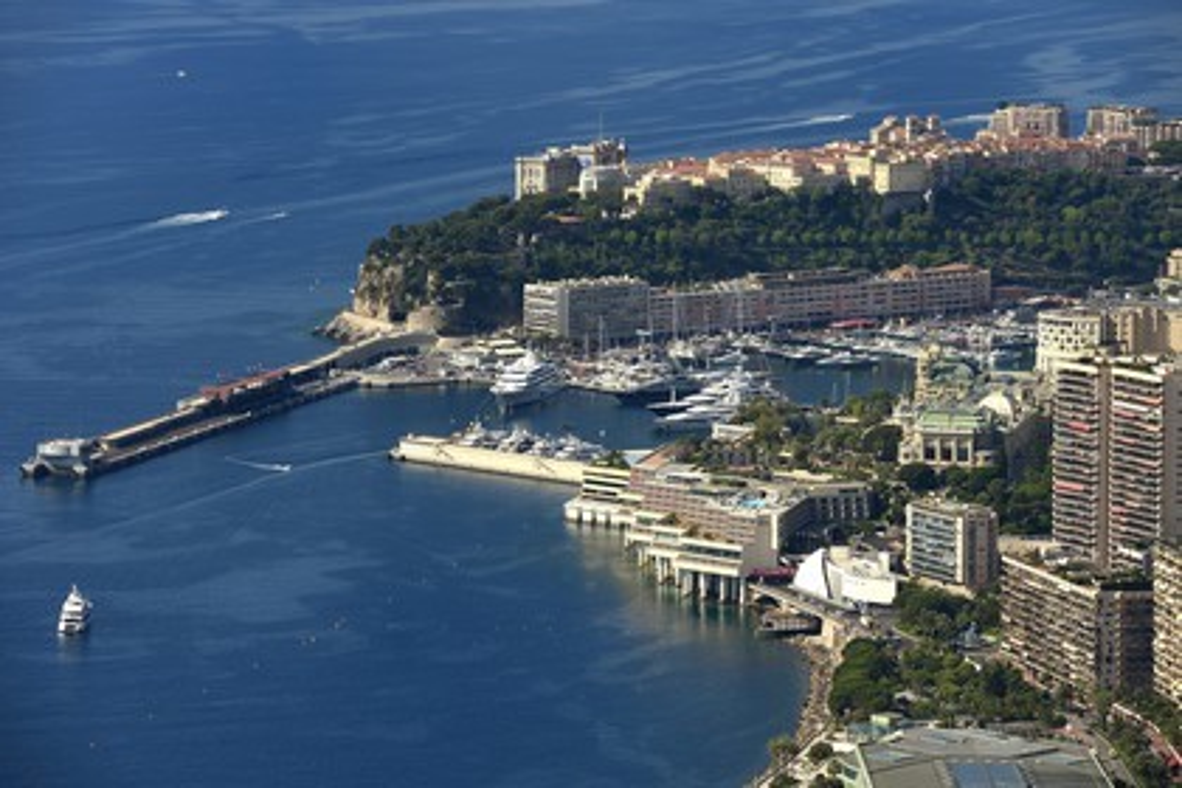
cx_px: 591
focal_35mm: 170
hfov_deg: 12.1
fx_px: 5581
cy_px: 394
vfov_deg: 8.1
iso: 200
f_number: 9
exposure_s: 1/500
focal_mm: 170
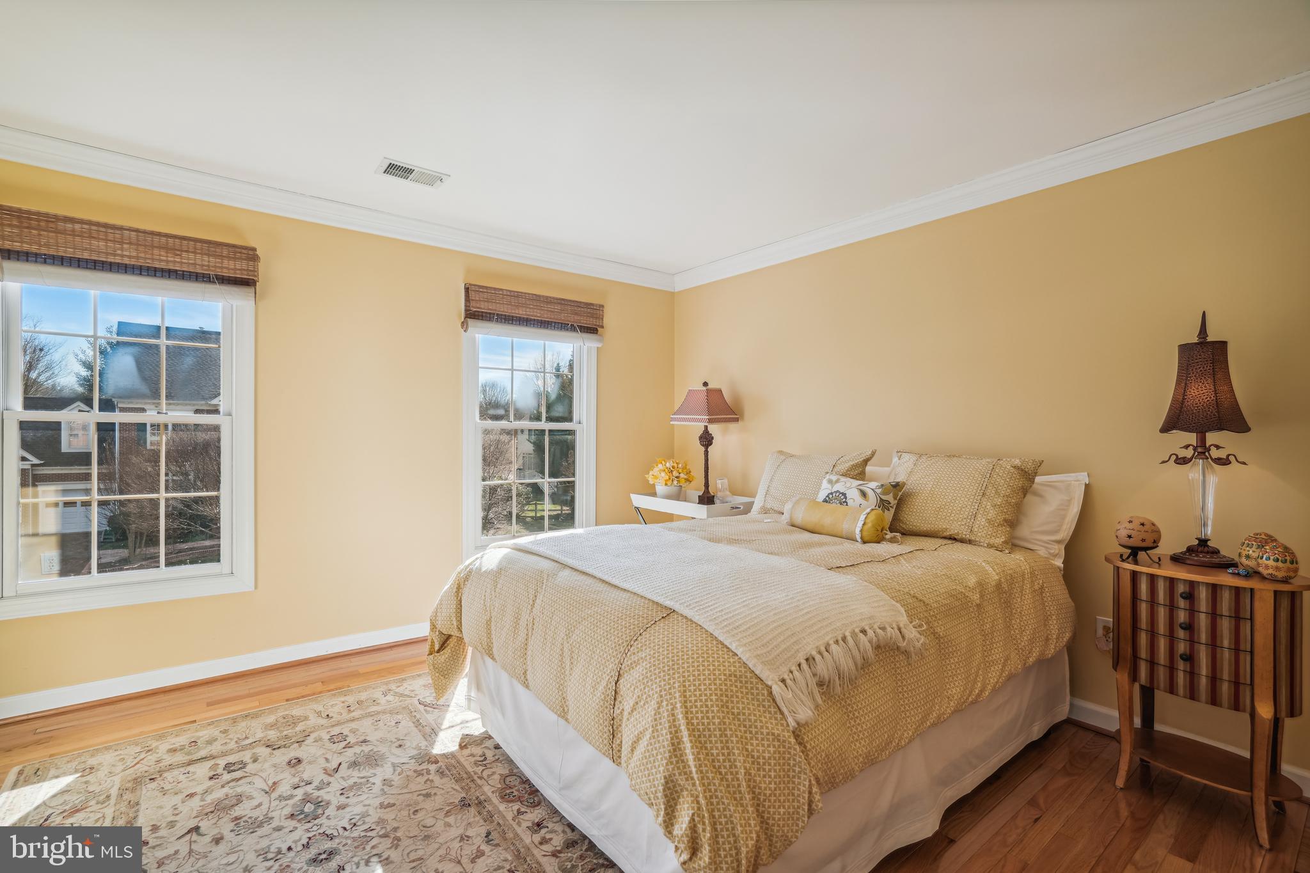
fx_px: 582
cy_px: 436
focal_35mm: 16
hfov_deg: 96.7
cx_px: 655
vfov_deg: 73.7
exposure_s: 1/25
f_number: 8
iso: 100
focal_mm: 16
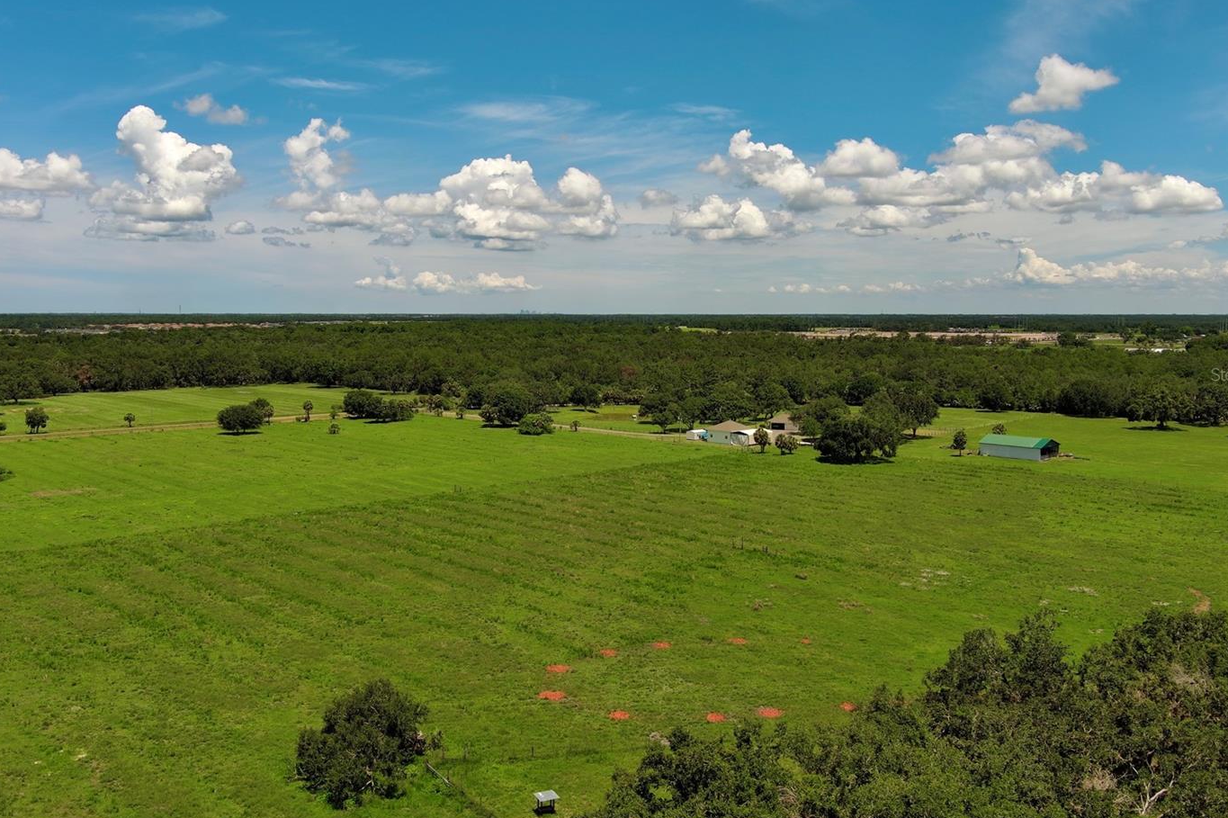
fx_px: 1159
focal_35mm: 34
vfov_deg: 38.8
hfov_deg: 55.8
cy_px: 374
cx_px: 571
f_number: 9
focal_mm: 10.57
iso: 100
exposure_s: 1/320
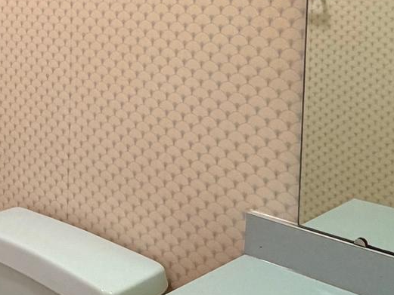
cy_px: 2
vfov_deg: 25.3
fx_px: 626
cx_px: -70
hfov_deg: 30.2
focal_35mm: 55
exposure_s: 1/60
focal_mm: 2.22
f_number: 2.2
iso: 320
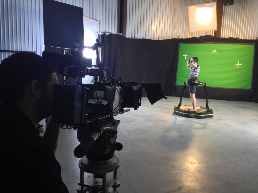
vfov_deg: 40.7
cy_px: 96
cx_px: 129
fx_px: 261
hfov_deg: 52.6
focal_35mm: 35
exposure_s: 1/20
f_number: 2.4
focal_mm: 4.28
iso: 80
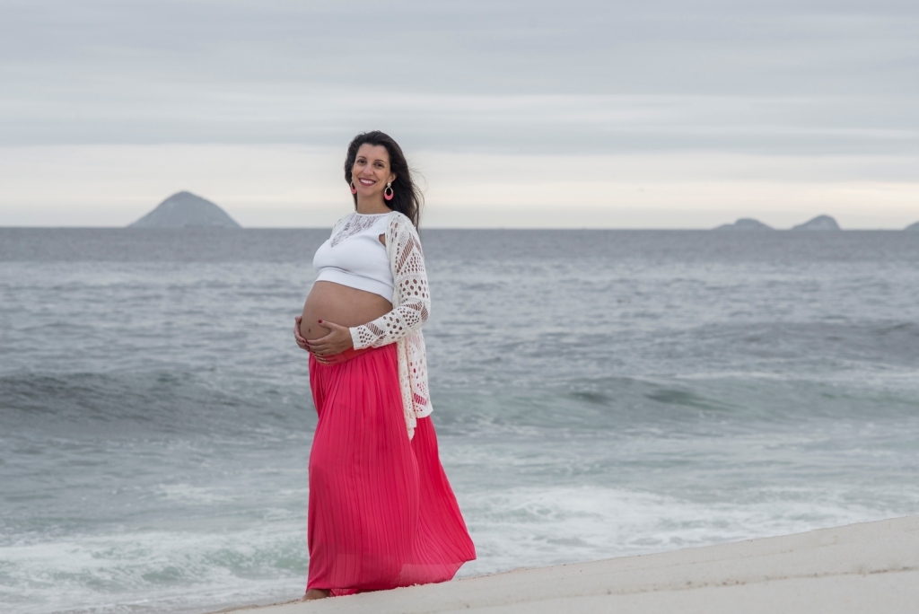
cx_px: 460
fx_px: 2682
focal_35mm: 105
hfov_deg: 19.4
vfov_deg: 13.1
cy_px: 307
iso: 250
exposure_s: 1/200
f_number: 6.3
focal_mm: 105
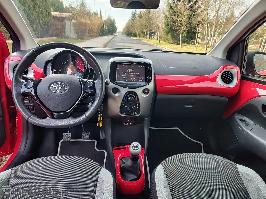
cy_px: 100
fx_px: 177
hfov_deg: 73.9
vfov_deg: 58.9
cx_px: 133
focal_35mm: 23
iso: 100
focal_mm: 5.56
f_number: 1.8
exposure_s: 1/114
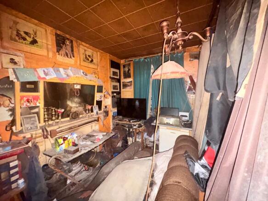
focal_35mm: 14
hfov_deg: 102.1
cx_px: 134
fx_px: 108
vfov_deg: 85.7
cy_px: 100
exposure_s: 1/16
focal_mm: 2.22
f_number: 2.2
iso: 800
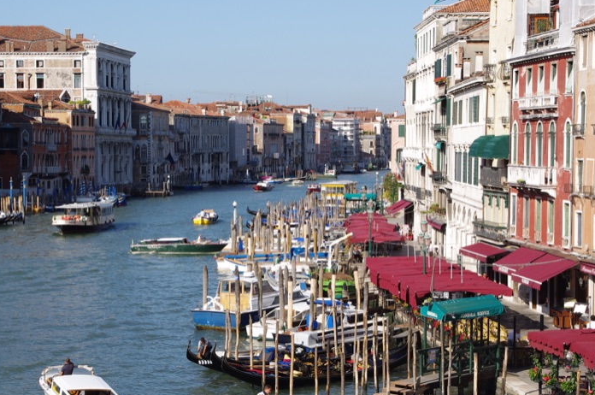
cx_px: 204
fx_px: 1518
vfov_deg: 14.8
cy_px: 233
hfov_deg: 22.1
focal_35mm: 92
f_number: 8
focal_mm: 43
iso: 200
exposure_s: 1/320
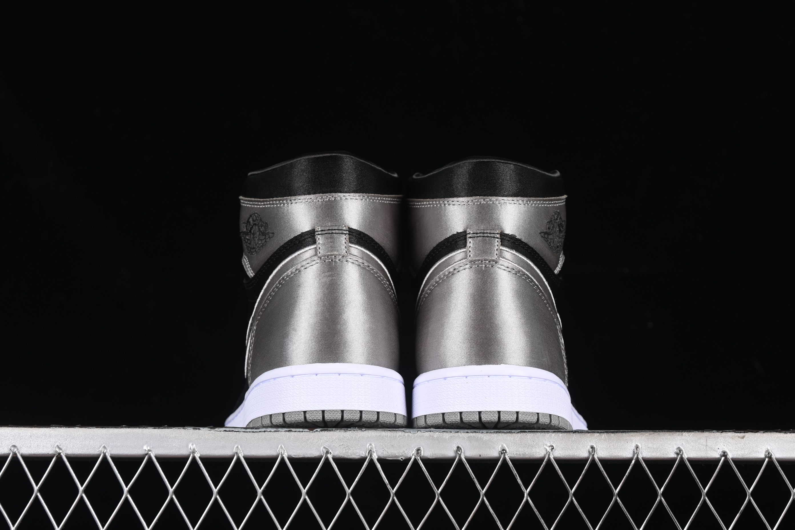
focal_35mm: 75
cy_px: 265
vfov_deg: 18.2
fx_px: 1656
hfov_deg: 27.0
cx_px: 398
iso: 160
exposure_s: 1/60
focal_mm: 50
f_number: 7.1
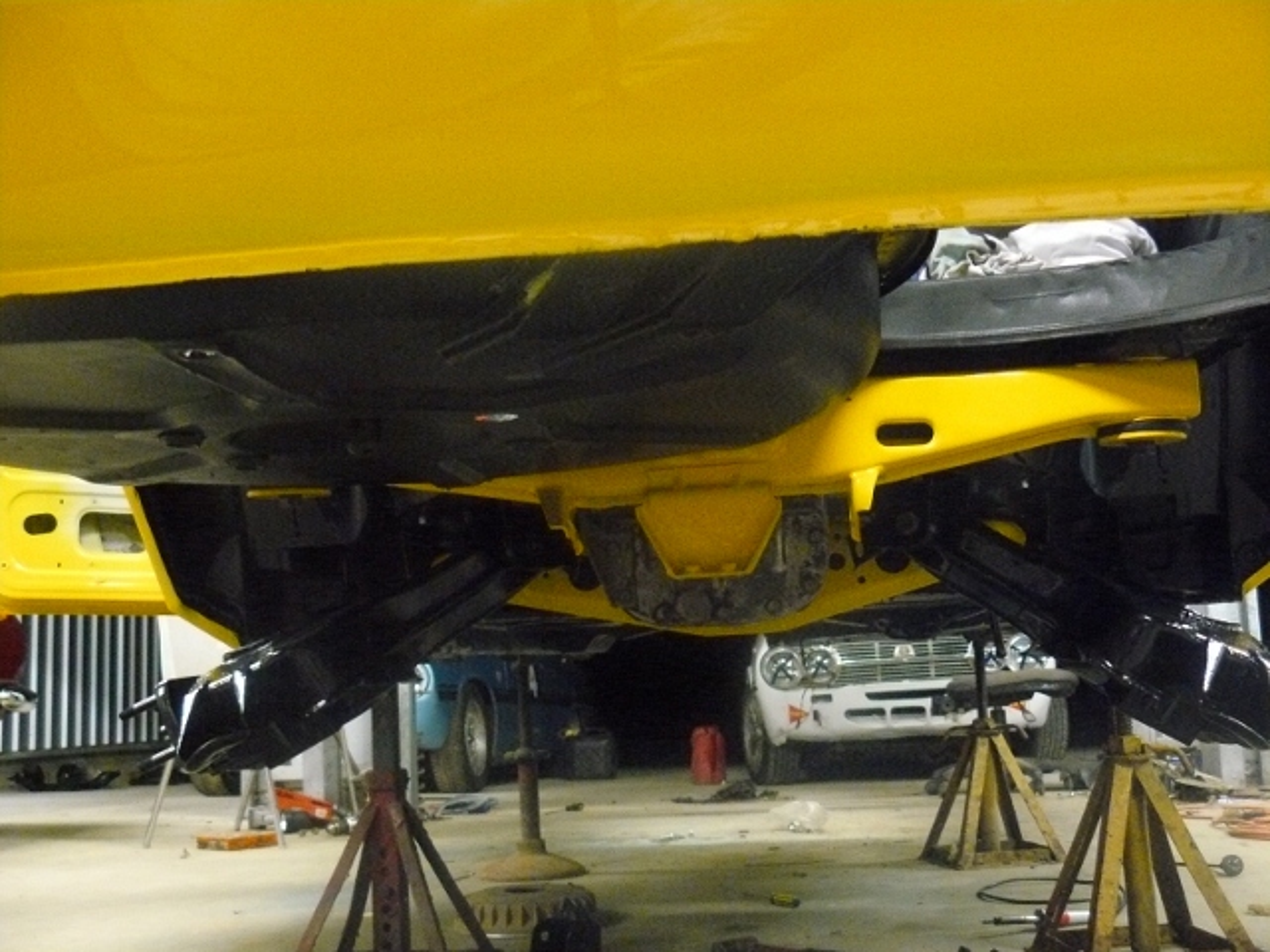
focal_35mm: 36
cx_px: 635
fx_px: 1321
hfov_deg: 51.4
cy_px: 476
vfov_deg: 39.7
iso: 800
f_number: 2.8
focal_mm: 6
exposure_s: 1/13
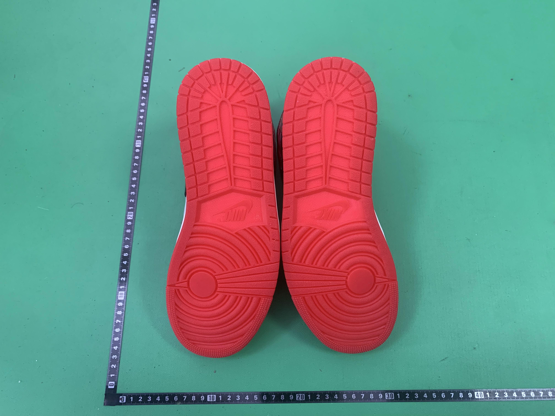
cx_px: 278
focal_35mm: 26
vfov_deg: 53.1
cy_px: 208
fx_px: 417
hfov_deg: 67.3
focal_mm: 4.25
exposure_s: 1/60
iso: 250
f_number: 1.8
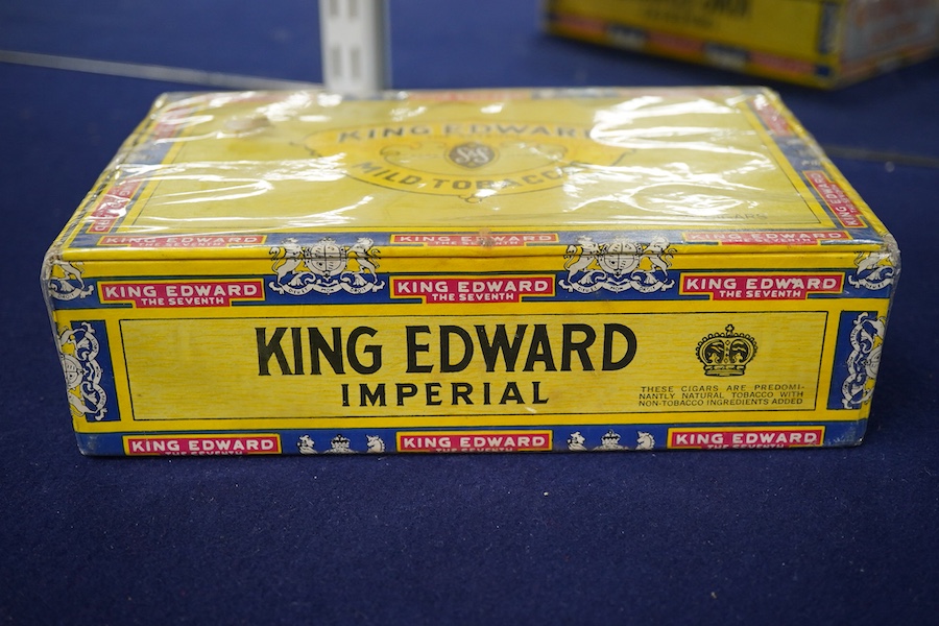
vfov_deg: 29.9
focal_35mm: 45
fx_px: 1174
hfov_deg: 43.6
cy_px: 313
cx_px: 470
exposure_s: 1/125
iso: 1250
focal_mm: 30
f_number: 6.3
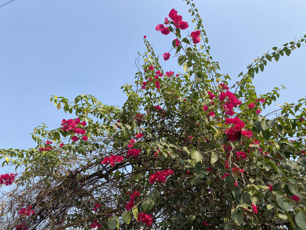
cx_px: 170
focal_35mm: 29
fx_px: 256
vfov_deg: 48.1
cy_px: 128
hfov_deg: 61.5
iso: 32
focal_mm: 4.25
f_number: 1.8
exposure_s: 1/1701
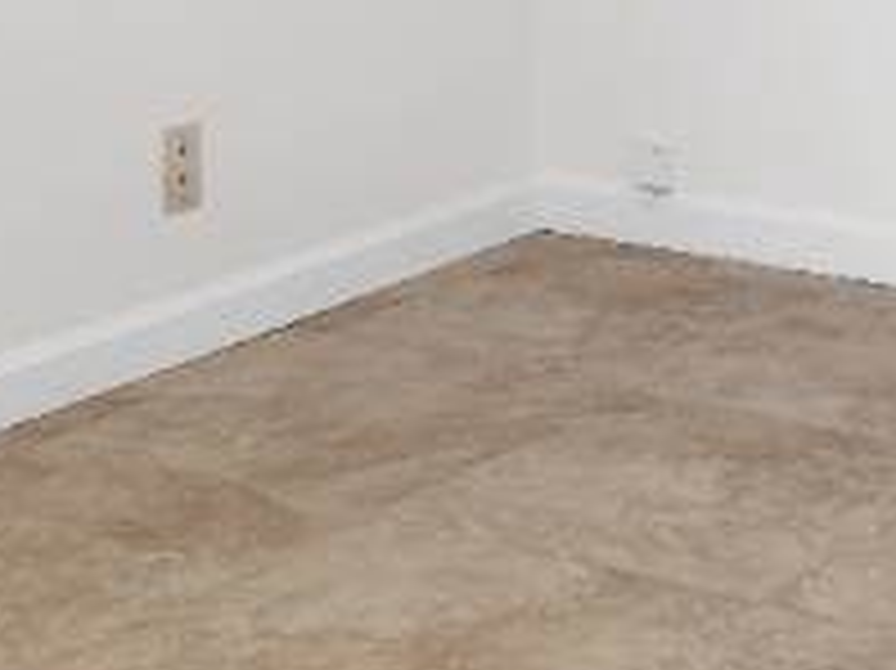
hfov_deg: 16.7
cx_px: 824
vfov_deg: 11.8
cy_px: -535
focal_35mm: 116
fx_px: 3001
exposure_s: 1/1.25
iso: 250
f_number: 8
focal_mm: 16
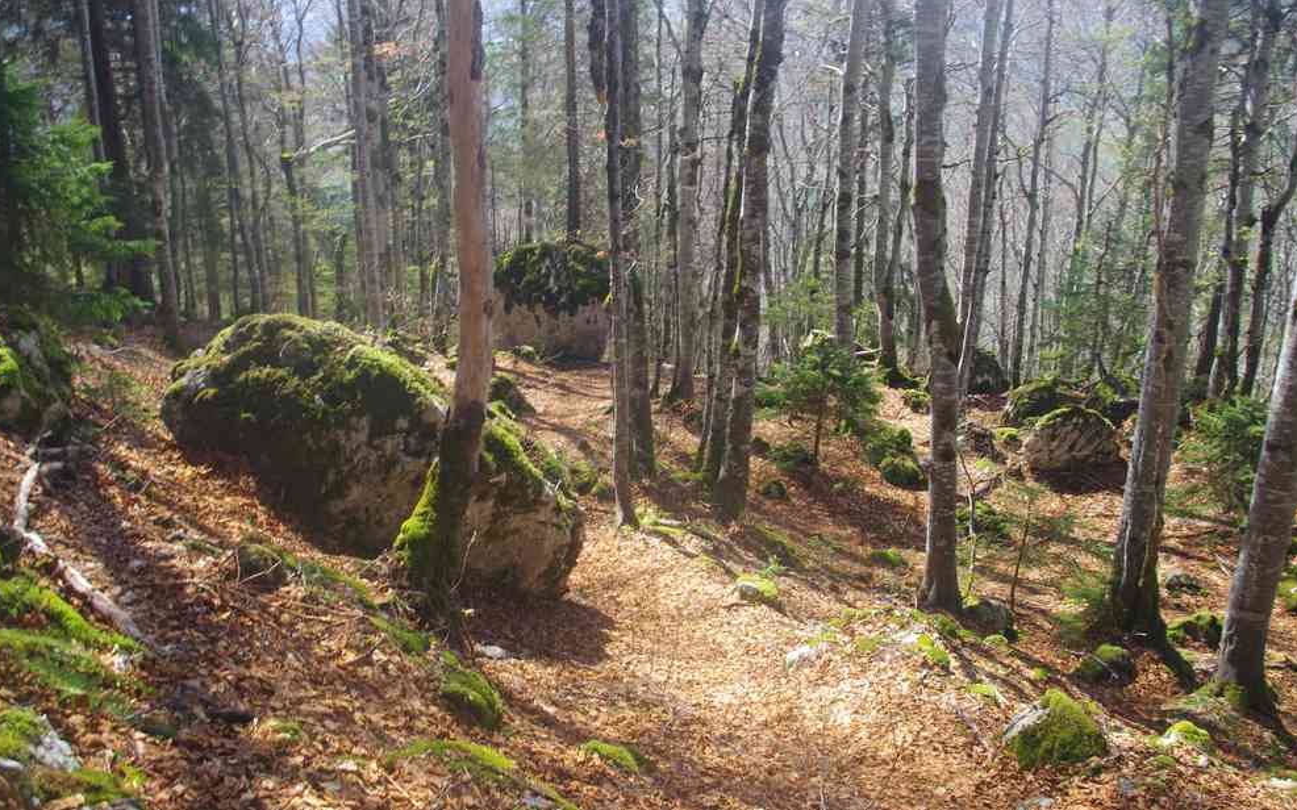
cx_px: 644
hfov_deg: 58.9
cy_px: 373
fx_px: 1149
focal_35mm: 33
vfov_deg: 38.8
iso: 200
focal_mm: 21
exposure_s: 1/50
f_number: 7.1
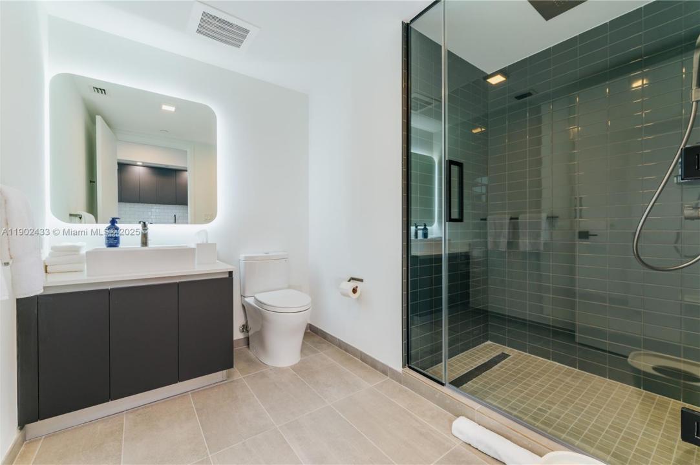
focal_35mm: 15
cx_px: 350
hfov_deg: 100.4
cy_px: 232
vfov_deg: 77.2
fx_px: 291
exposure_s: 1/100
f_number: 7.1
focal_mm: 15
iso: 320
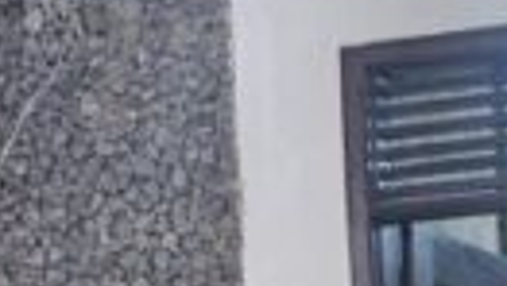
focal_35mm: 184
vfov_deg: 6.2
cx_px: 372
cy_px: 777
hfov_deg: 11.7
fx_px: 2476
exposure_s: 1/24
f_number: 1.8
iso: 500
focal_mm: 5.54
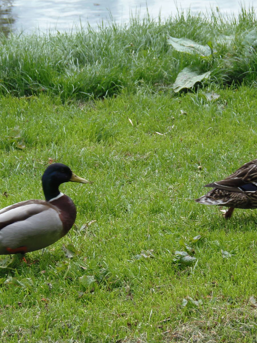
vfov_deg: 12.7
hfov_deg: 9.6
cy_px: 172
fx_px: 1534
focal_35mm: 155
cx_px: 165
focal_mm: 21.4
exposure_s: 1/160
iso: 64
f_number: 4.5
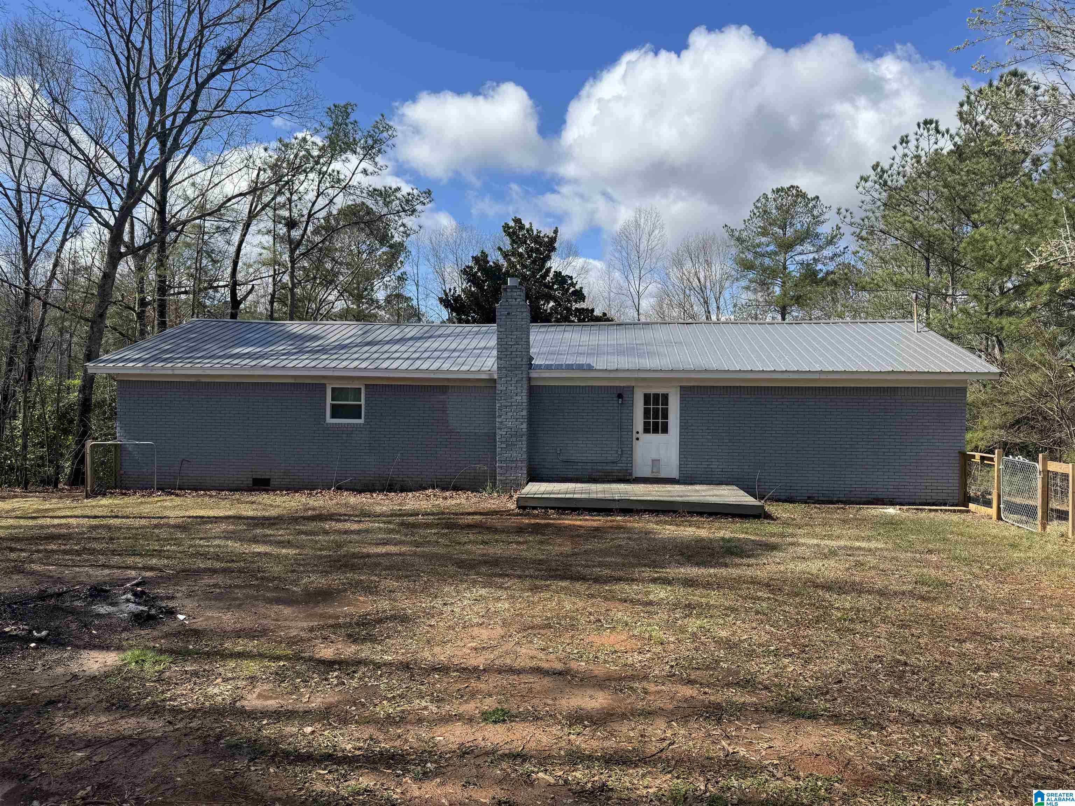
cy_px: 403
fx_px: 745
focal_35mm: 24
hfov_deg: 71.6
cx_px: 538
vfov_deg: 56.8
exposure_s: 1/4310
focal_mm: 6.76
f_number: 1.78
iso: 80
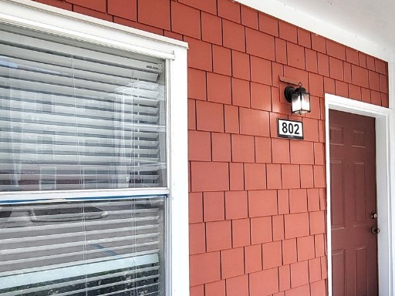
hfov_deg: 66.2
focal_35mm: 26
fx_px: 297
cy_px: 197
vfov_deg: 52.1
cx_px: 248
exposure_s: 1/379
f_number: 2.2
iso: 50
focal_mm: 2.2
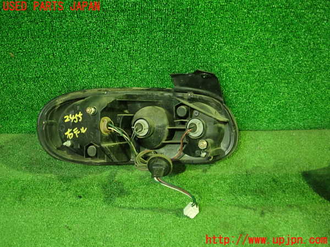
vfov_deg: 46.8
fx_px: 286
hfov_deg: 60.0
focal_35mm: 30
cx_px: 165
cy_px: 124
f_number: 2.3
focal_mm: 5.5
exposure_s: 1/40
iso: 800
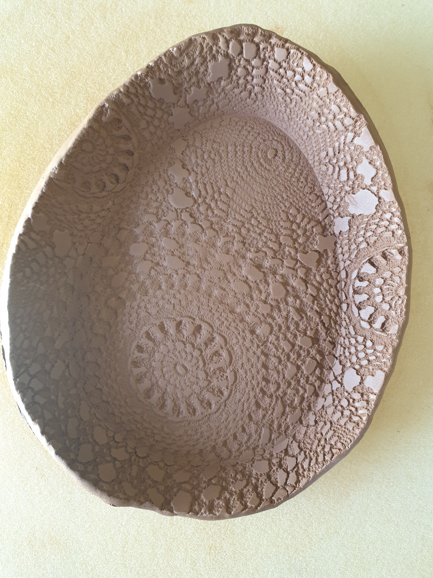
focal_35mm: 26
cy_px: 289
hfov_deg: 53.1
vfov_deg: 67.3
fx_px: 434
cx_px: 216
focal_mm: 4.3
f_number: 2.4
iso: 200
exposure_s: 1/50
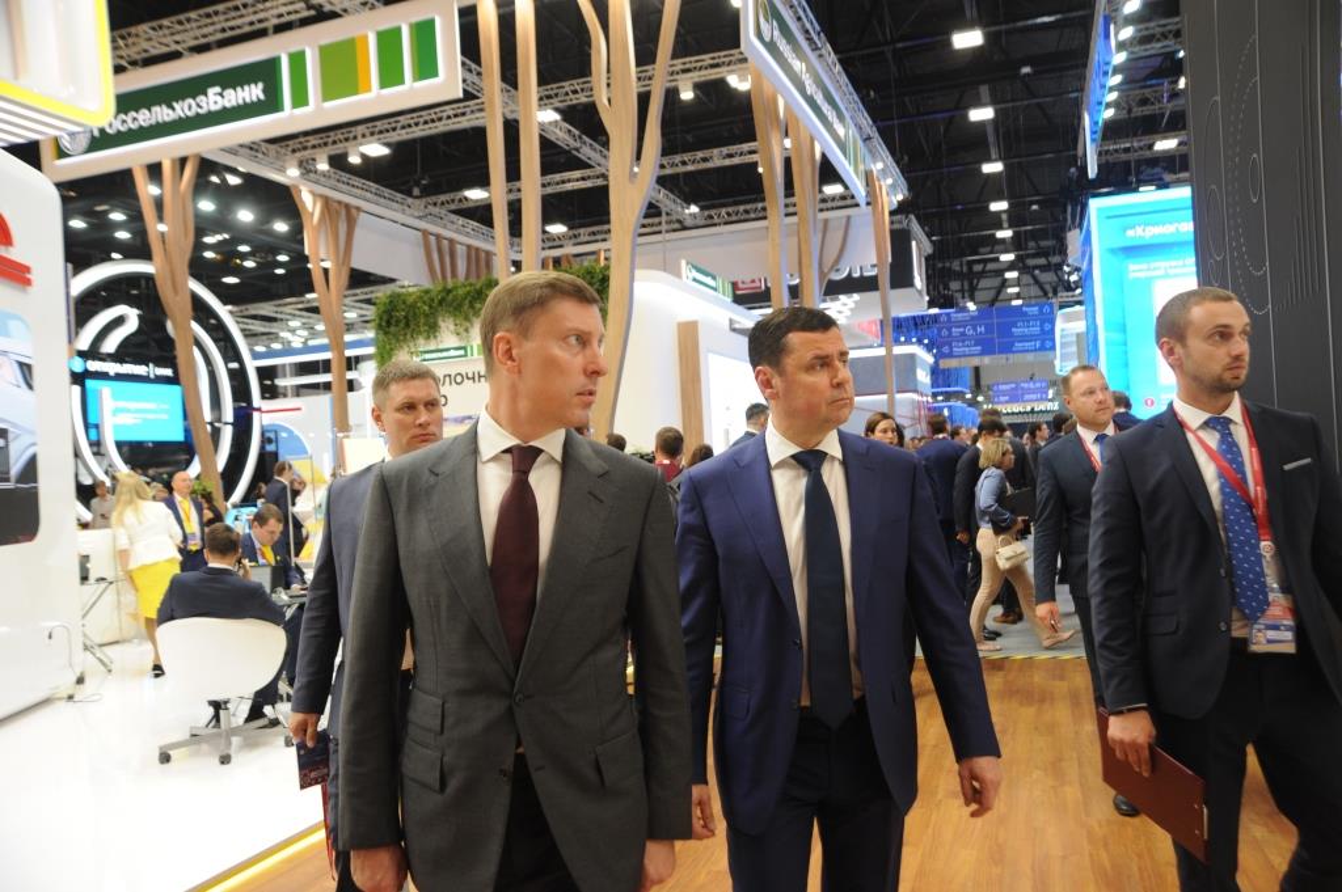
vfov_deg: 46.3
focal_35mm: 28
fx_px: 1043
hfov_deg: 65.5
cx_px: 671
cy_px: 446
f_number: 3.5
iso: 1600
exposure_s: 1/200
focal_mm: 28
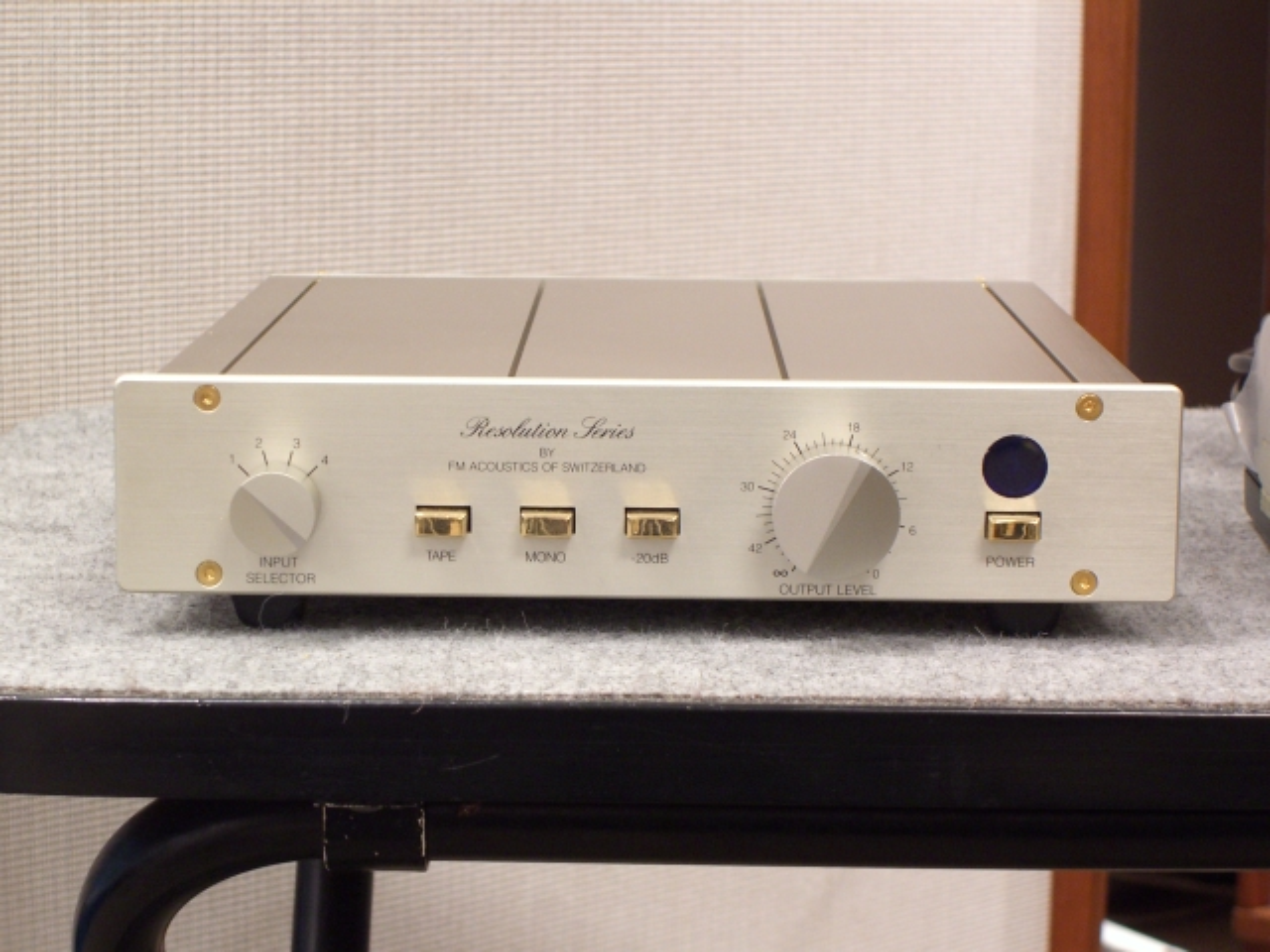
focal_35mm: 95
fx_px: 3485
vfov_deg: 15.6
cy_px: 476
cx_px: 635
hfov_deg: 20.7
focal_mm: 19.7
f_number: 4.8
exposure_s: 1/6
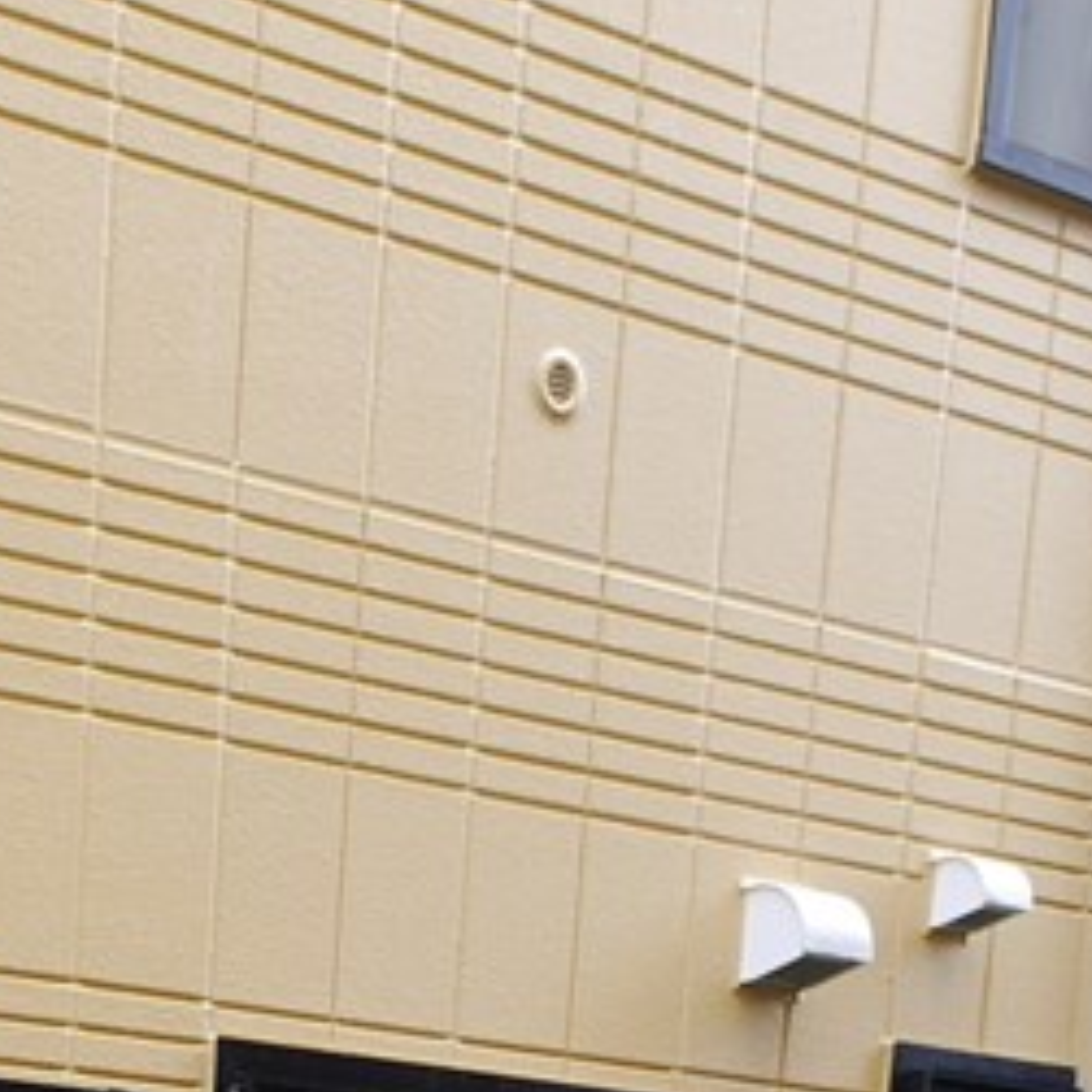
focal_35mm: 63
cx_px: -339
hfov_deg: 23.9
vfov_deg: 20.0
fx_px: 2248
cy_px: 1962
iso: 160
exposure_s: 1/125
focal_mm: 7
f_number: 4
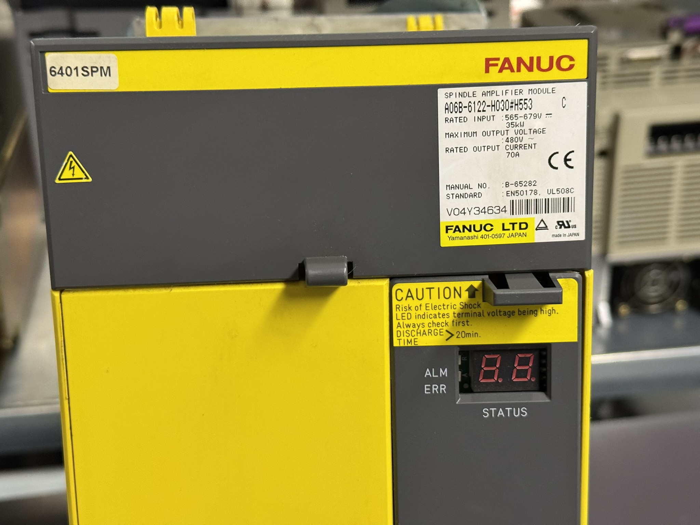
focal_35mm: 48
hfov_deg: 39.7
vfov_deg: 30.3
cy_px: 262
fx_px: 971
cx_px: 350
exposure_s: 1/50
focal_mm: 6.76
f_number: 1.78
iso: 200
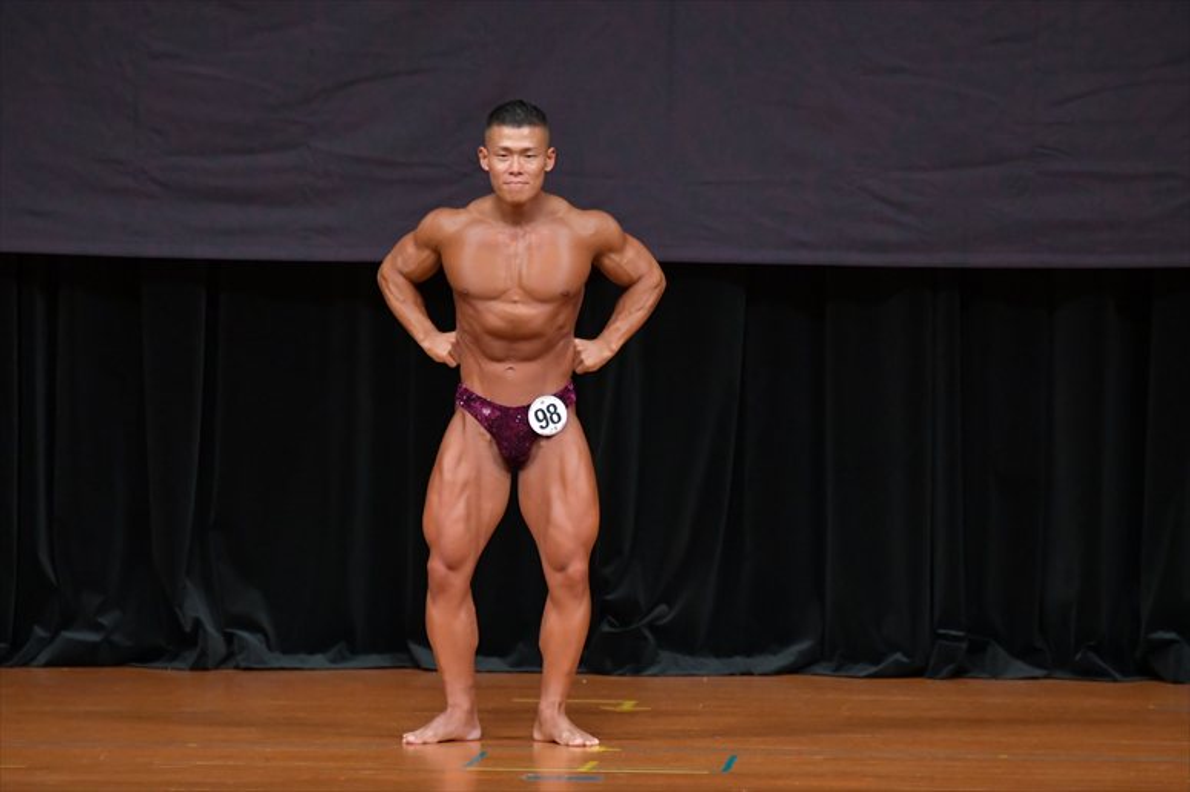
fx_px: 9912
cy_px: 396
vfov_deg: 4.6
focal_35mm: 300
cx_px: 595
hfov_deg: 6.9
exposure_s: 1/400
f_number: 5.6
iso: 4000
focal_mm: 200
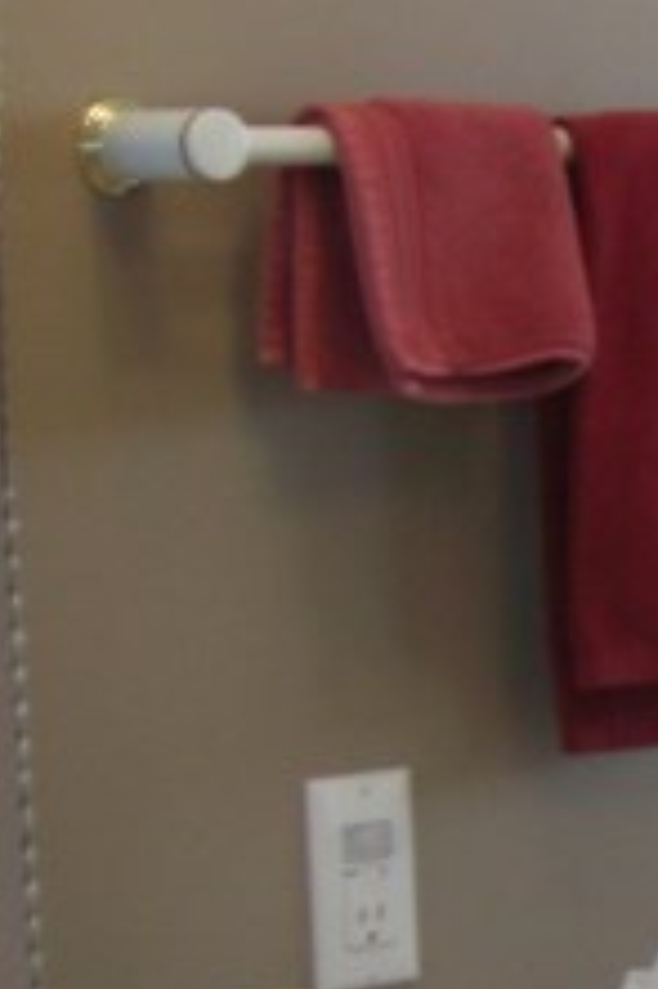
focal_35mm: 183
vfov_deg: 11.2
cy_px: 819
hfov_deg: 7.2
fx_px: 5025
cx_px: 1428
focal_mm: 7.9
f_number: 2.8
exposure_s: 1/100
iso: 200
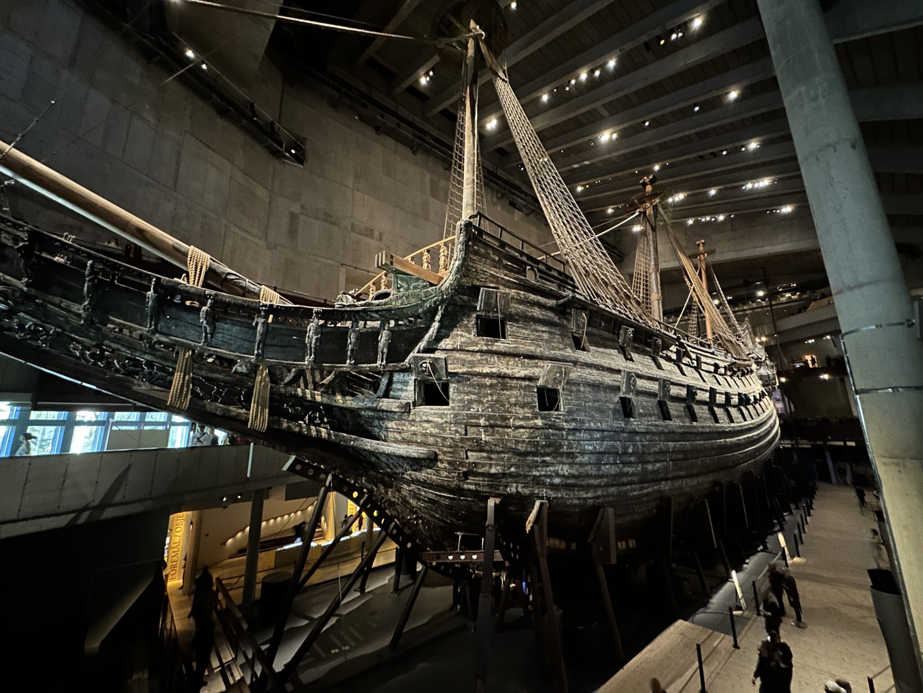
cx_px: 462
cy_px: 346
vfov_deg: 85.7
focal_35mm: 14
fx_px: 373
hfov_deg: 102.1
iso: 1250
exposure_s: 1/14
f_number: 2.2
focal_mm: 2.22
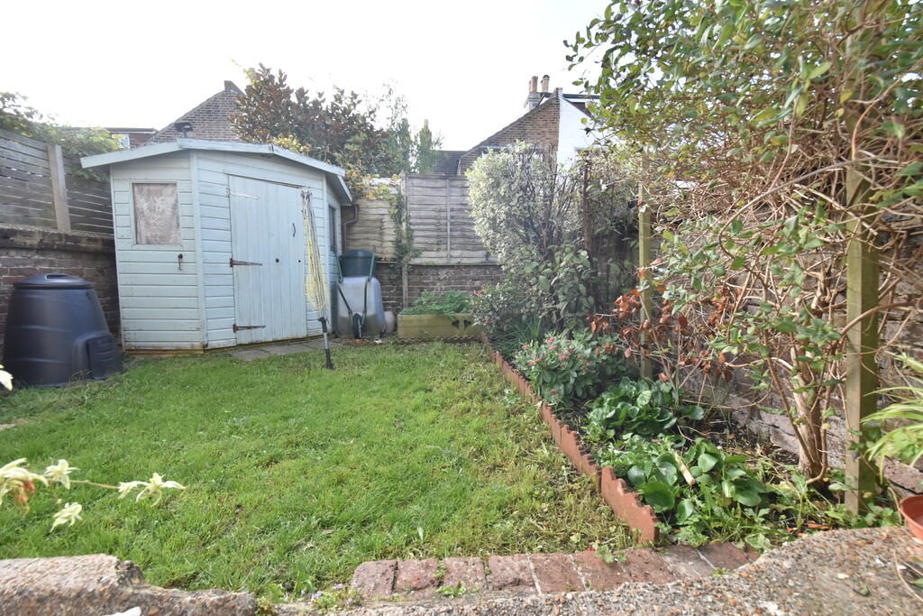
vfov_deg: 77.3
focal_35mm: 15
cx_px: 462
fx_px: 385
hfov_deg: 100.4
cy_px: 308
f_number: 7.1
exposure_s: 1/200
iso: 500
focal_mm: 10
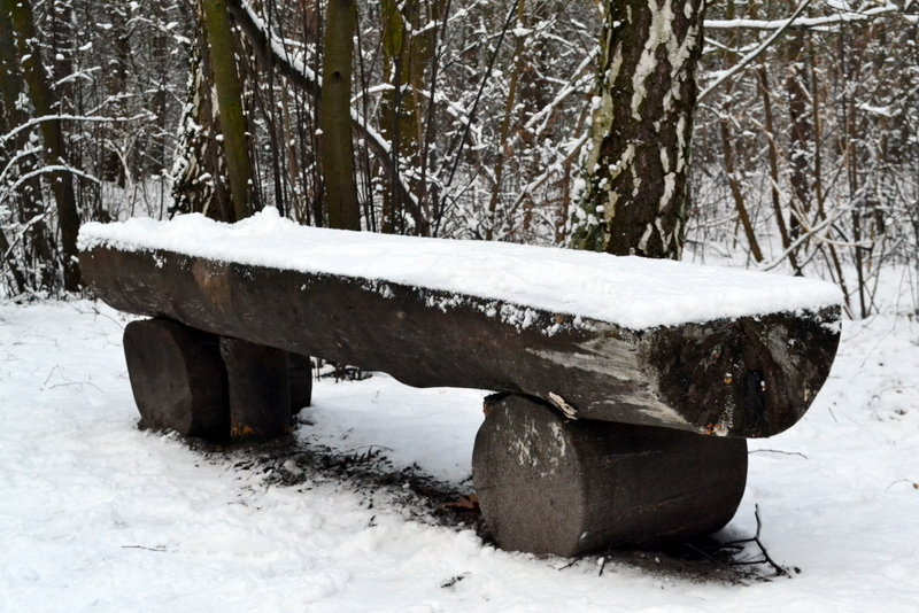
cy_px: 306
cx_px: 460
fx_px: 1456
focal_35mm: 57
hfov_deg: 35.0
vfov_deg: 23.8
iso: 3200
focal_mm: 38
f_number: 9
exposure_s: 1/160
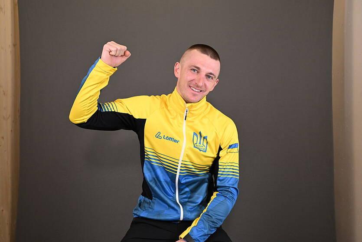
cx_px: 181
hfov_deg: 49.5
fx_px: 392
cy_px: 121
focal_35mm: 39
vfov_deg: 34.2
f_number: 8
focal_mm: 39
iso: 2000
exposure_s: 1/160
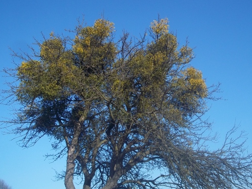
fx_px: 320
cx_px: 135
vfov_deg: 32.9
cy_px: 89
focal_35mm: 44
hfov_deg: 42.9
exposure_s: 1/125
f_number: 8
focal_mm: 6.5
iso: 80
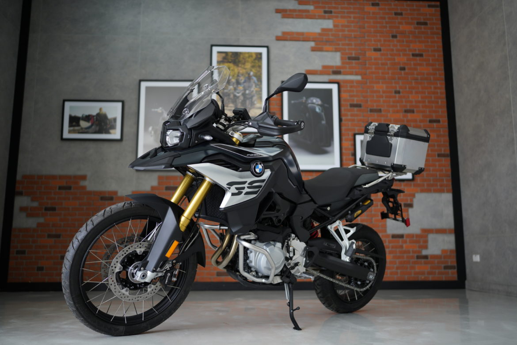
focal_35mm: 35
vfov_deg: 37.9
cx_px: 258
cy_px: 172
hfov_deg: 54.4
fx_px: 503
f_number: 1.4
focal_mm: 35
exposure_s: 1/500
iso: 200
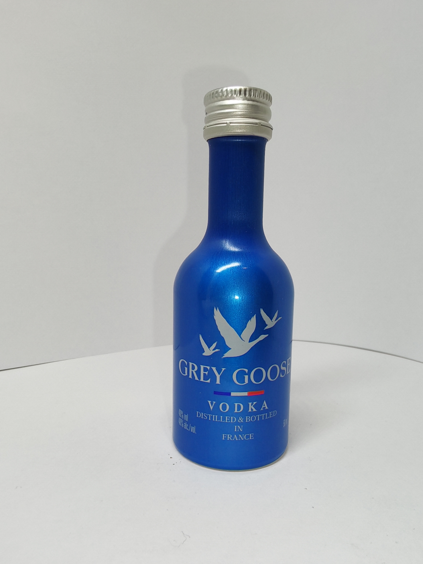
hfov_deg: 51.4
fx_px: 440
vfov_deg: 65.3
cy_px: 282
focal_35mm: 27
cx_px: 212
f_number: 2.2
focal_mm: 1.96
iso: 56
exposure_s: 1/100
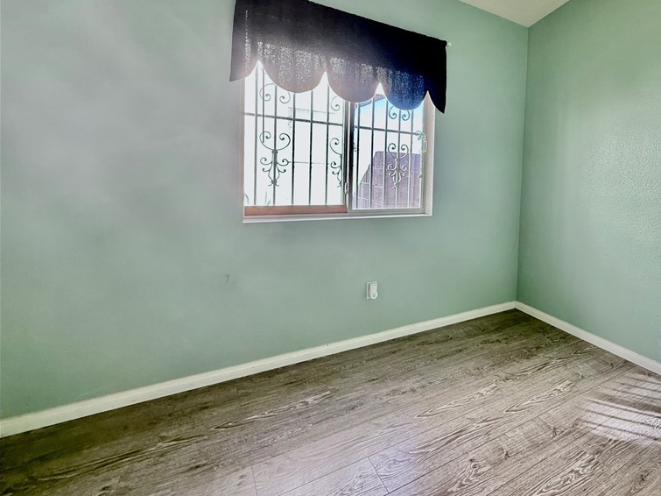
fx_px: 363
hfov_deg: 81.5
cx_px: 447
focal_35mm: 19
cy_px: 195
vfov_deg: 67.9
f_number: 2.2
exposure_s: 1/99
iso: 250
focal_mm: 2.22
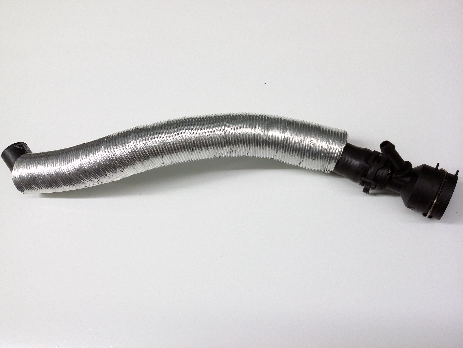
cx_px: 232
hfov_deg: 56.8
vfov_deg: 44.2
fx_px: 428
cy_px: 174
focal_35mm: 32
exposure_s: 1/15
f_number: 2.4
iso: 160
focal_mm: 3.4
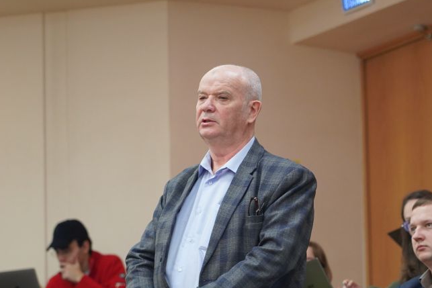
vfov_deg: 7.0
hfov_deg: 10.5
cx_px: 258
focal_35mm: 196
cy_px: 228
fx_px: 2352
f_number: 4
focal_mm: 105
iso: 2500
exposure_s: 1/160
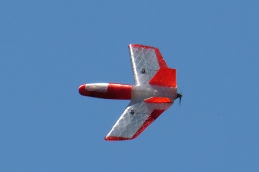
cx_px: 130
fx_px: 6001
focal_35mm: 834
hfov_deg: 2.5
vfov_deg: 1.6
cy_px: 82
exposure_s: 1/1600
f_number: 7.1
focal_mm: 400
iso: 200
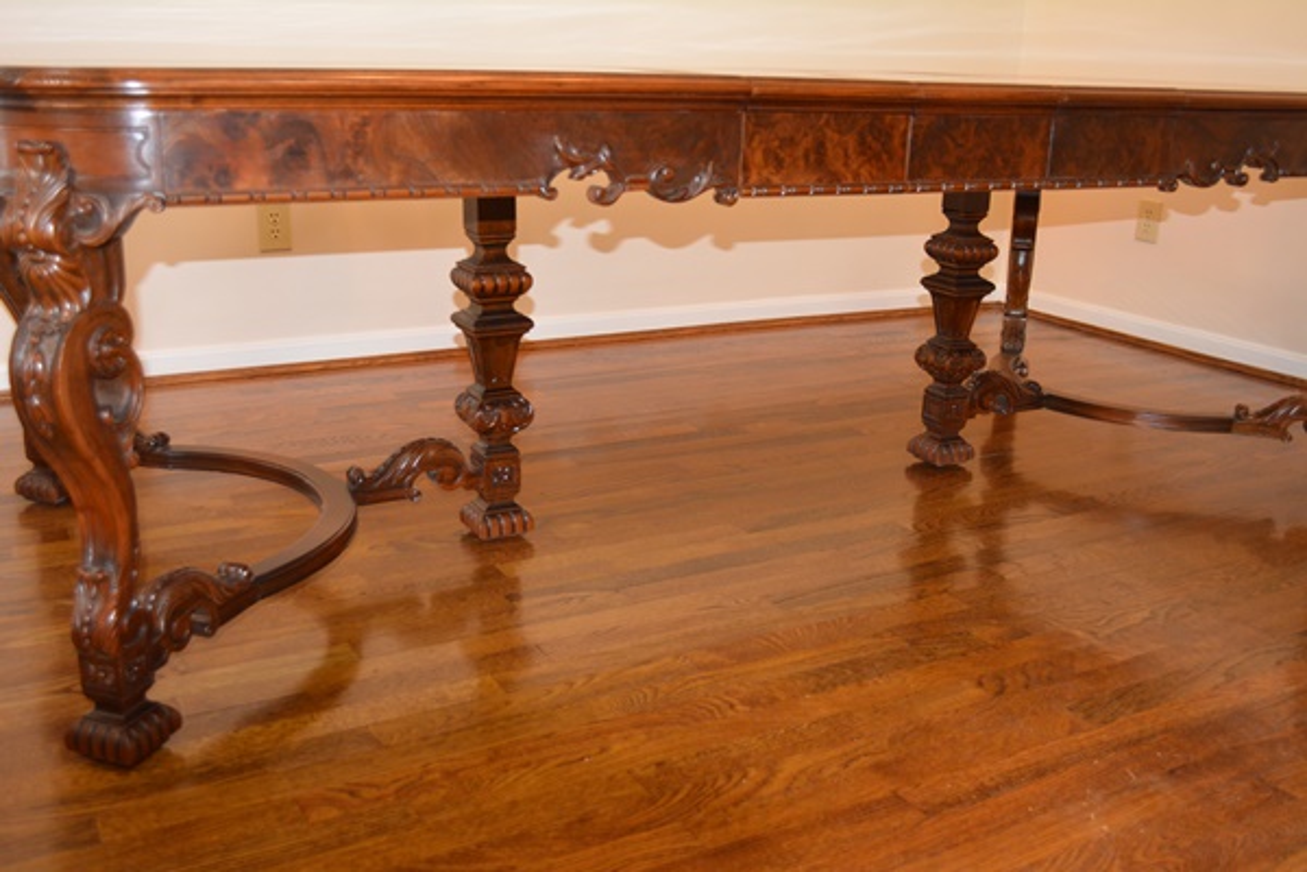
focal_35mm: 36
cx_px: 654
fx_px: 1307
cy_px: 436
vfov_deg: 36.9
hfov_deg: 53.1
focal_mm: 24
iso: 1100
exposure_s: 1/60
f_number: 4
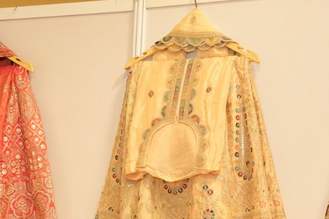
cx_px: 221
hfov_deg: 23.3
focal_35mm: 87
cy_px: 151
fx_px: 795
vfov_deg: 15.7
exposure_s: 1/125
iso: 800
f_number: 5
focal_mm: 35
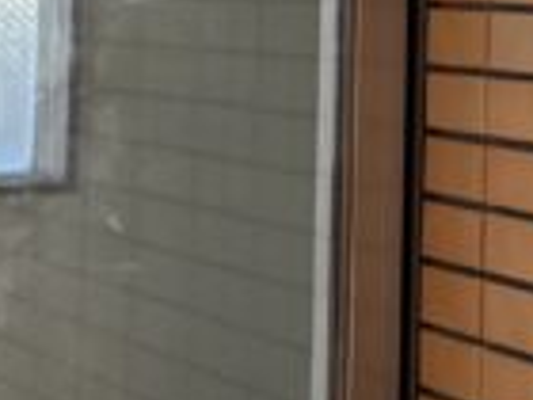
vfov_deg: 8.3
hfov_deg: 11.0
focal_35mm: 176
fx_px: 2710
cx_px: 647
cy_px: -160
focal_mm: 6.76
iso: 200
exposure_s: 1/220
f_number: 1.78
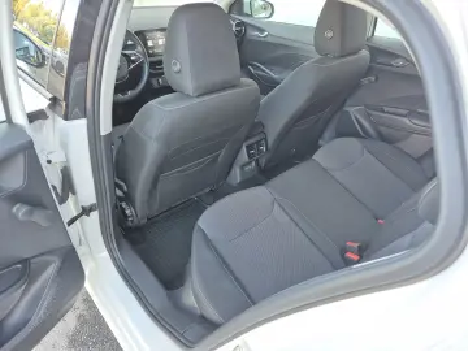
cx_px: 234
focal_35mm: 23
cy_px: 176
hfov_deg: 73.9
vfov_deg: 58.9
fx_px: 311
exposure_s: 1/100
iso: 200
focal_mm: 5.4
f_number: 1.8
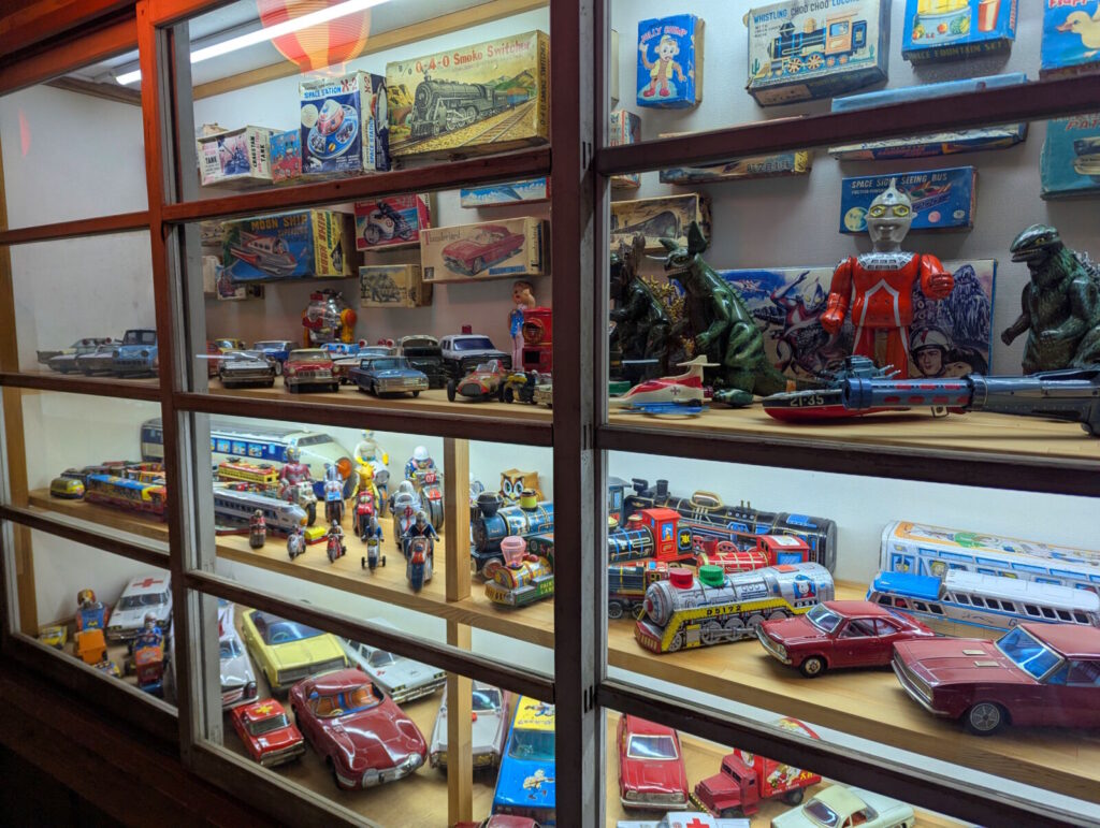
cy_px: 414
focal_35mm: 24
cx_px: 550
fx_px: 764
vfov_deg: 56.9
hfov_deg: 71.5
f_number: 1.85
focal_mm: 6.81
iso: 58
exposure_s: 1/120
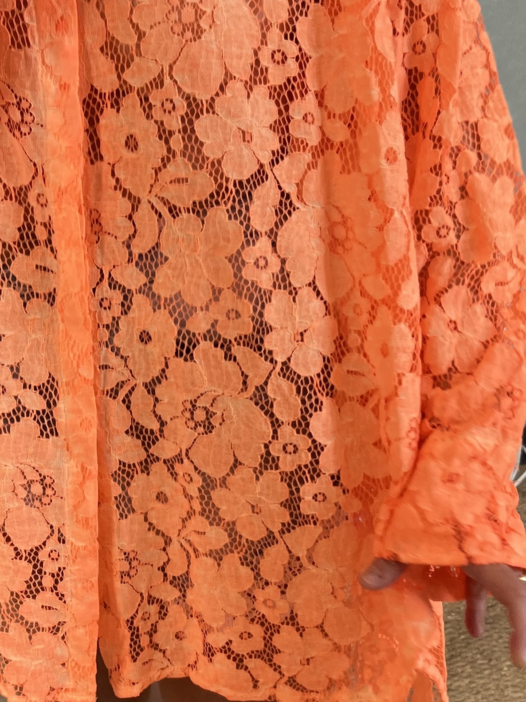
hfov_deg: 33.7
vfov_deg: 44.2
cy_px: 239
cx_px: 140
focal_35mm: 42
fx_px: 851
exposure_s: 1/121
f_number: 1.5
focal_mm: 5.7
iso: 100
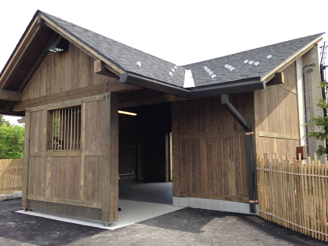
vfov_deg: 42.9
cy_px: 123
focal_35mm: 33
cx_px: 164
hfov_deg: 55.4
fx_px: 313
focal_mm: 4.13
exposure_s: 1/531
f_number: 2.4
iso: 50
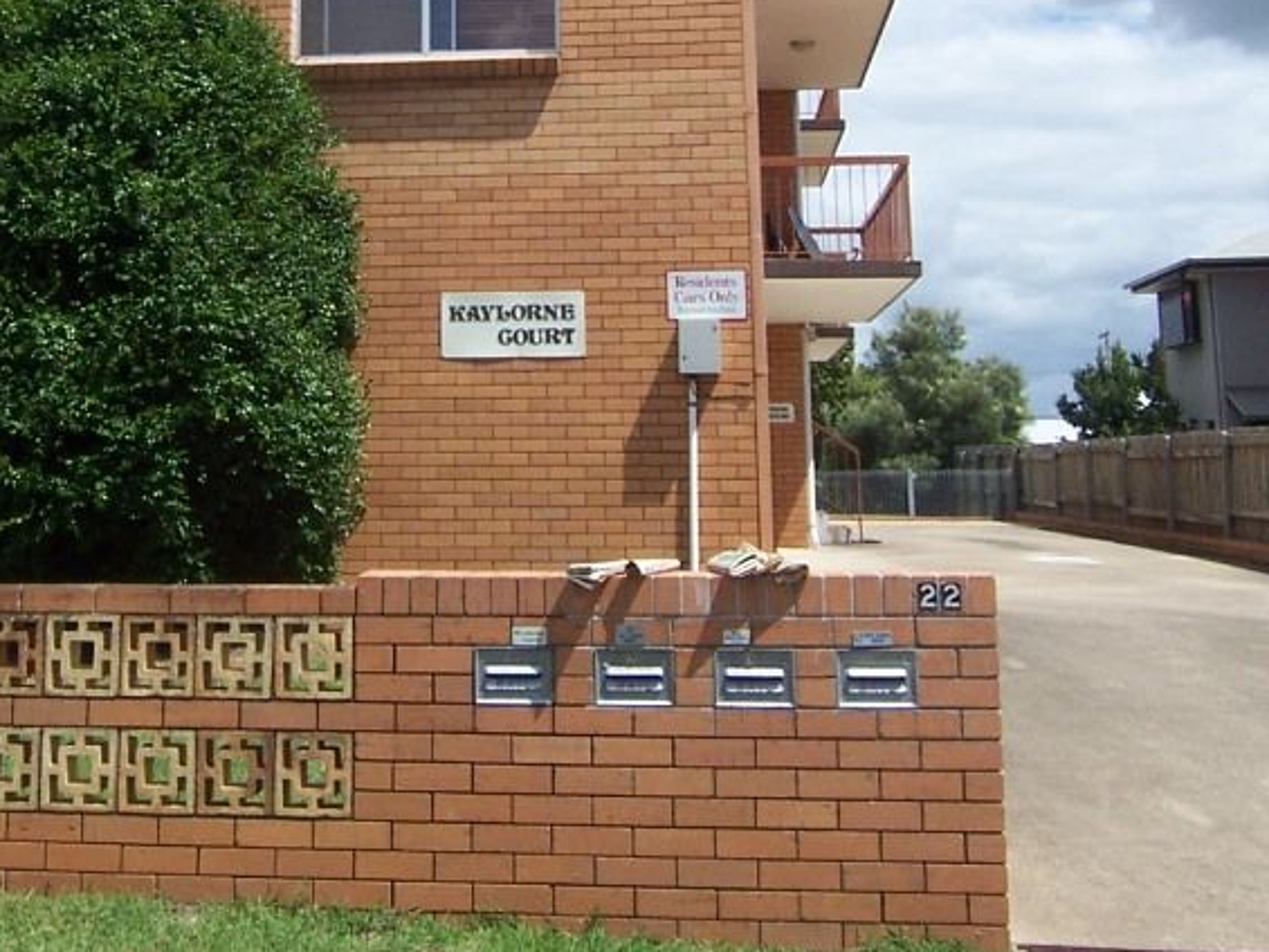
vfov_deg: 27.9
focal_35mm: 50
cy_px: 70
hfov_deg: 37.9
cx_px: 459
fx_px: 1833
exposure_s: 1/320
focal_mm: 3.8
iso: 64
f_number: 5.6
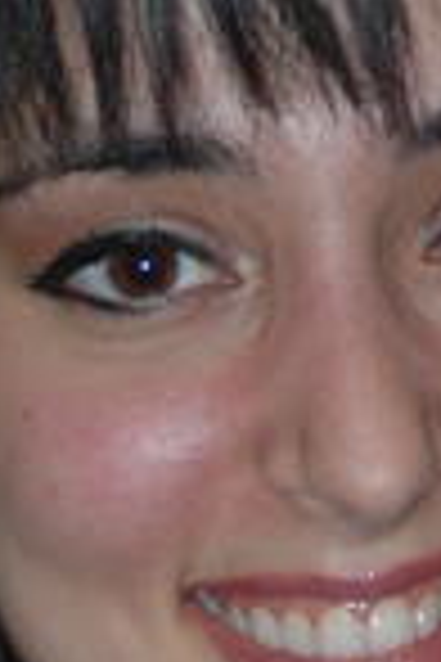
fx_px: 11814
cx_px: 313
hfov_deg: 2.1
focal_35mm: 643
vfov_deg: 3.2
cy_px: 923
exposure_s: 1/60
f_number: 4.5
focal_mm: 90
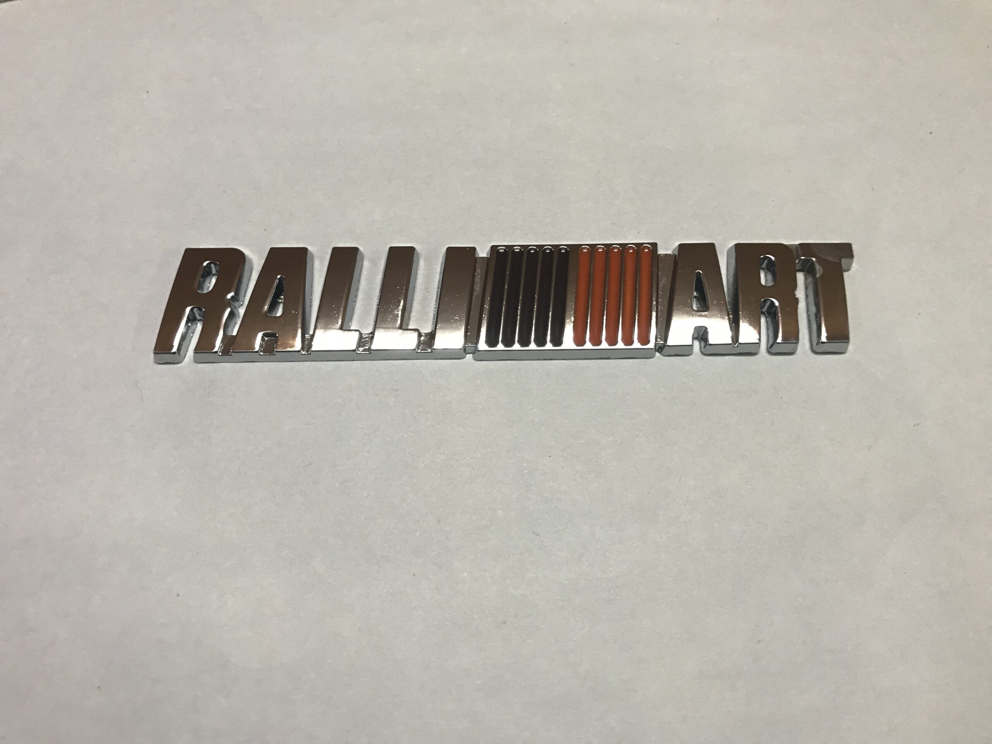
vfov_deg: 49.7
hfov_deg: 63.4
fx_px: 802
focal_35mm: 28
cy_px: 372
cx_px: 496
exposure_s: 1/17
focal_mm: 3.99
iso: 50
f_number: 1.8
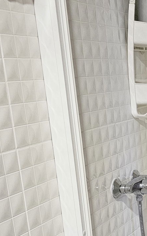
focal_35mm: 73
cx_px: 215
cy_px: 197
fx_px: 468
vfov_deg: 27.5
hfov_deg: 16.4
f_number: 1.7
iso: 640
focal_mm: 6.3
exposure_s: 1/100
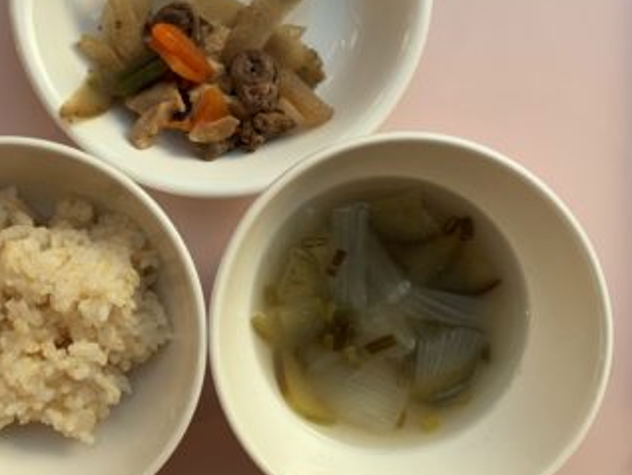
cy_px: 159
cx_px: 193
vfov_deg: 34.8
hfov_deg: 44.8
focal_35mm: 41
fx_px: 749
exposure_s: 1/121
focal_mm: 4.25
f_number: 1.8
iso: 40
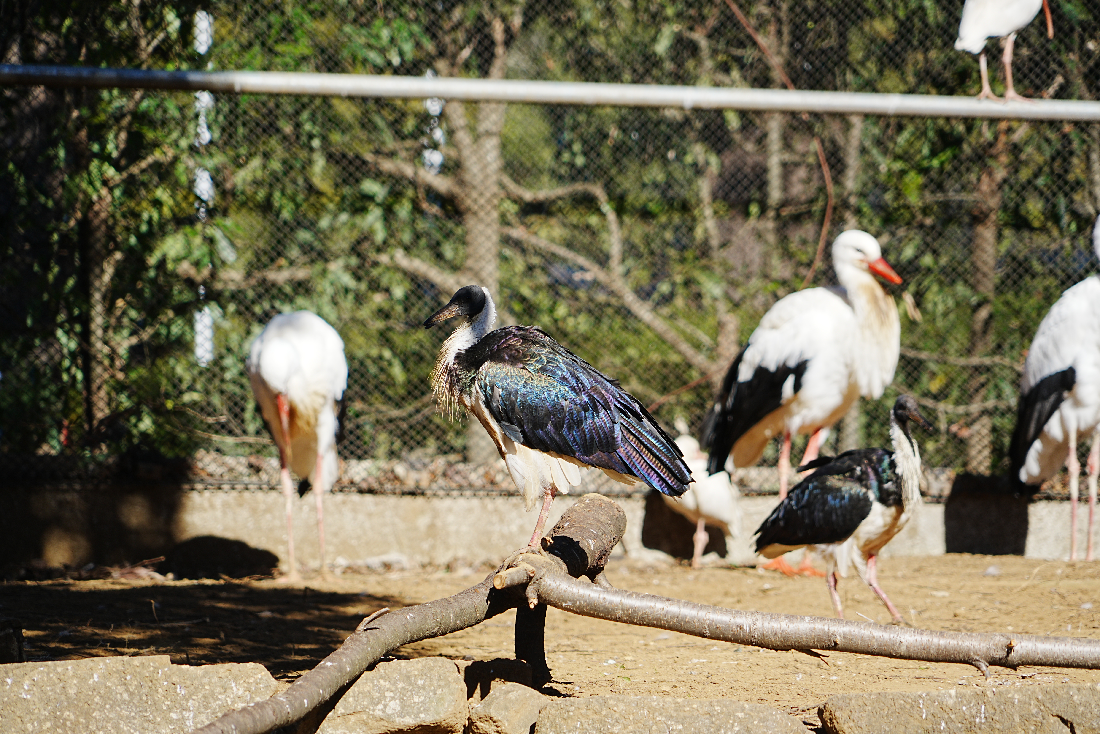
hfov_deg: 8.6
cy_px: 367
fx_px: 7333
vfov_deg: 5.7
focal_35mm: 240
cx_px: 550
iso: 100
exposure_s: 1/250
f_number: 6.3
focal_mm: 240
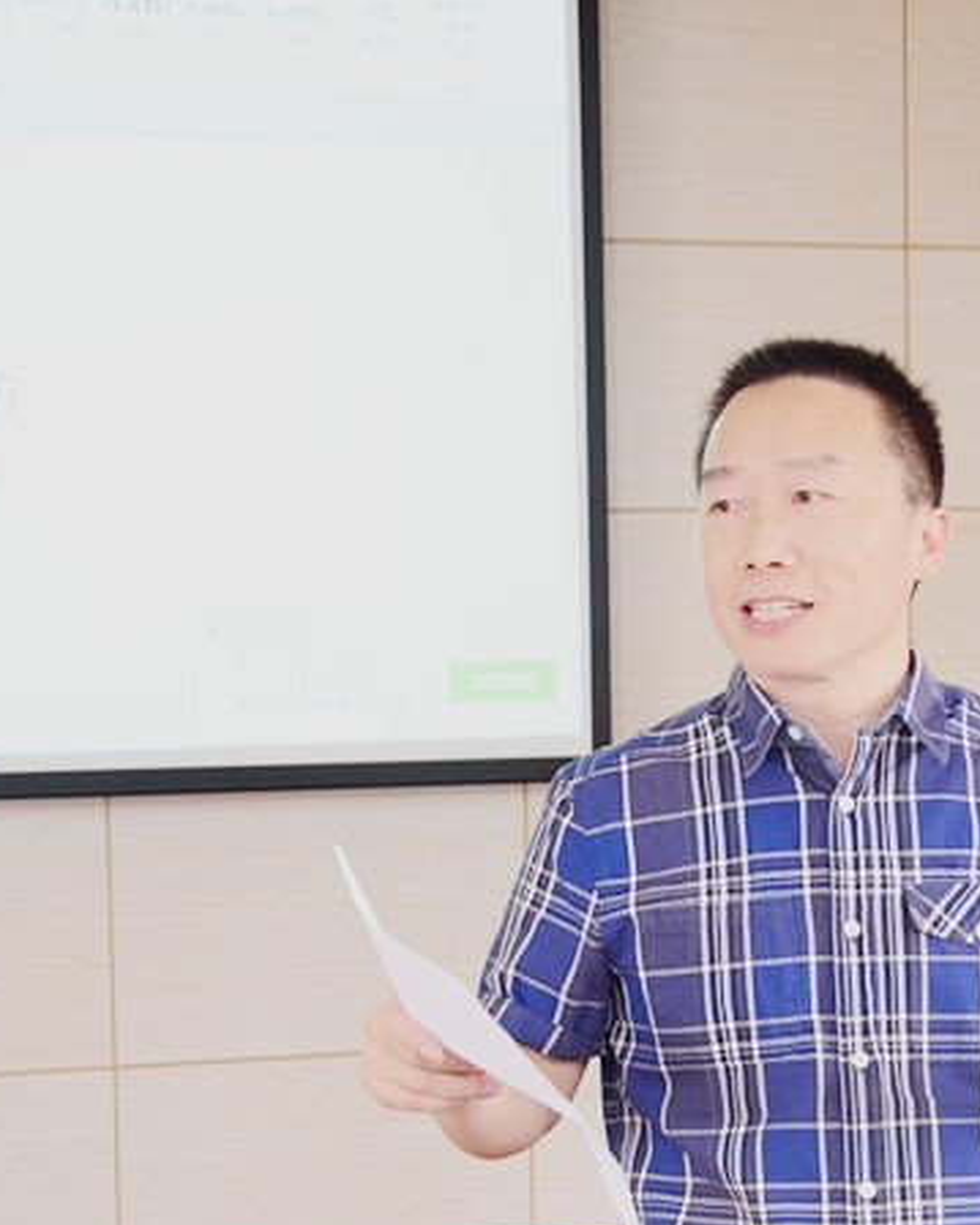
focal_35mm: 80
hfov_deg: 18.9
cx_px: 835
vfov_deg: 23.8
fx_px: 2901
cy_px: 716
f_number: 5
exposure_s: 1/60
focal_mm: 32
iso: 1250
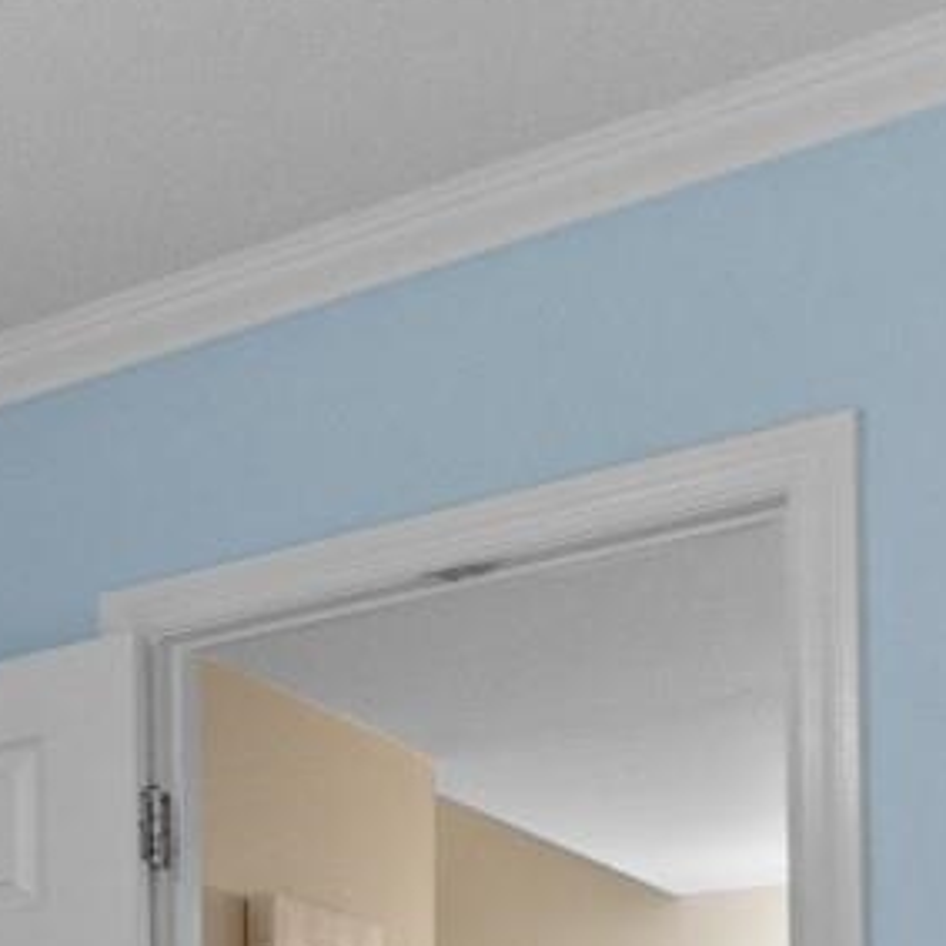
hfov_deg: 17.0
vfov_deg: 20.6
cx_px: -979
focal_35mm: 73
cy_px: 1381
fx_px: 2257
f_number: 4.5
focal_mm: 10
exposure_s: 1/15
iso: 100
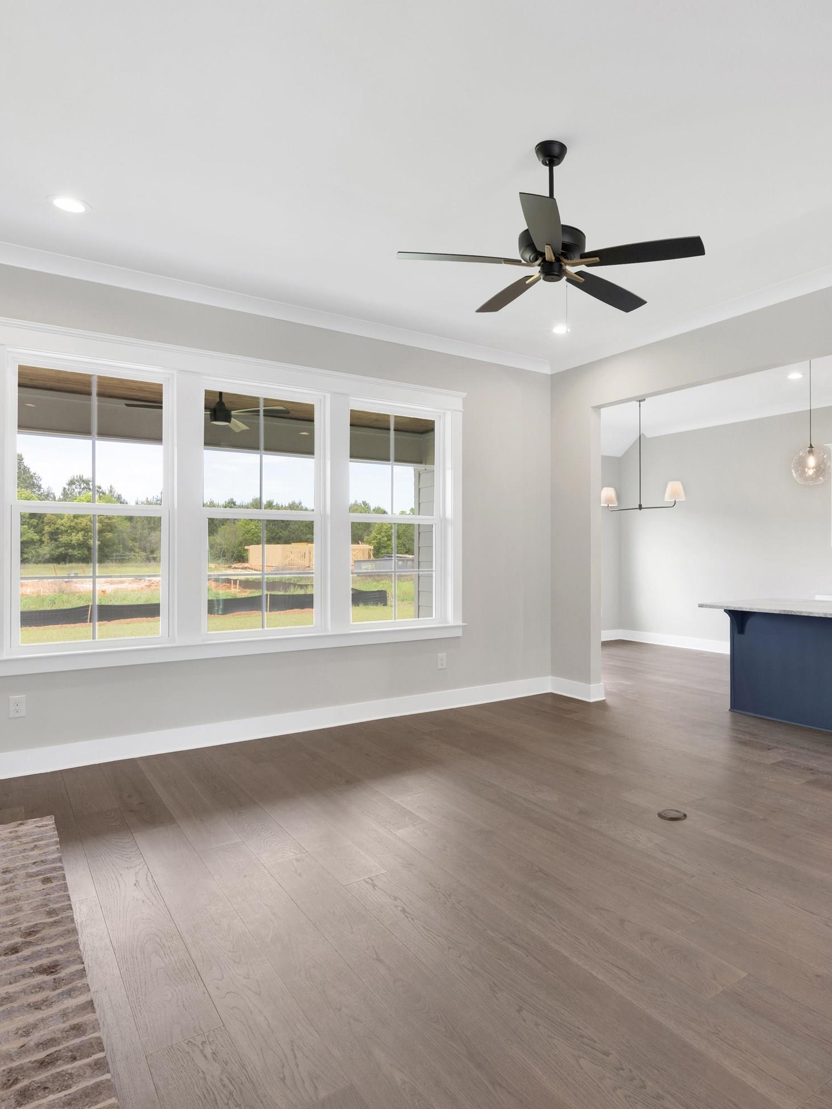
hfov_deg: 62.0
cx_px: 552
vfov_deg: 79.0
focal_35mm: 21
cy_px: 540
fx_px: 673
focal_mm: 14
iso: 400
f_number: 11
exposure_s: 1/20
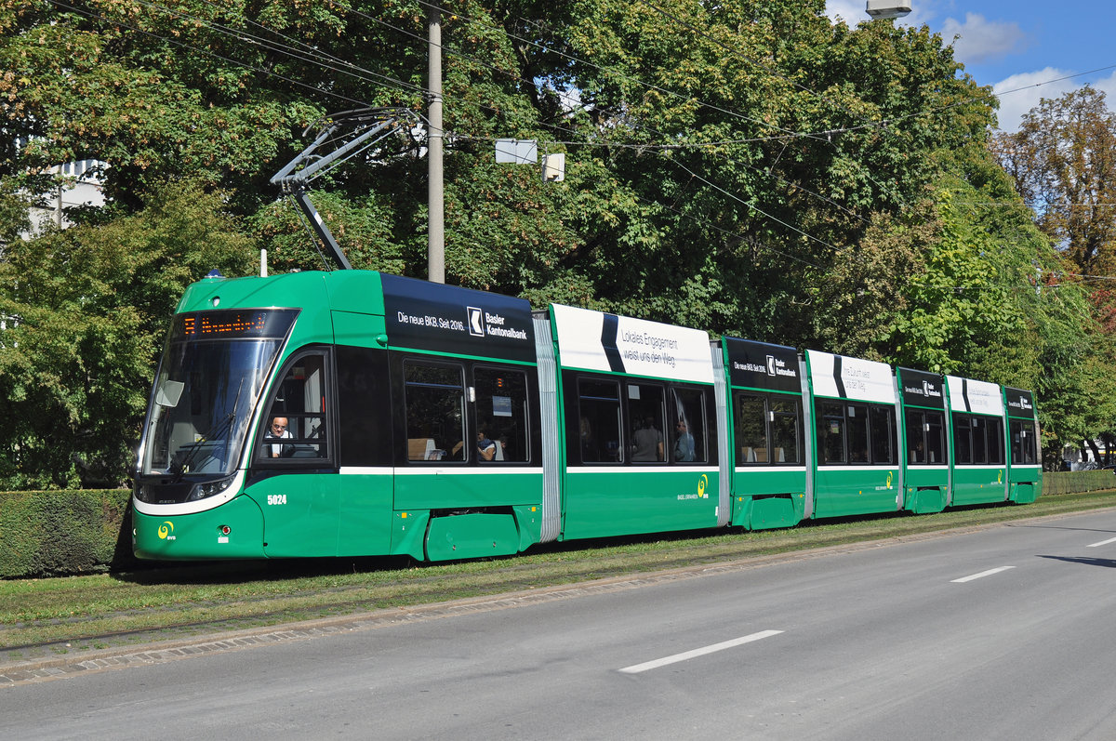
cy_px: 370
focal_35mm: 54
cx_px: 558
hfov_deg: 36.9
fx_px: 1672
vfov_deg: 25.0
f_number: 5.6
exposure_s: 1/1000
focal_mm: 36
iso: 200
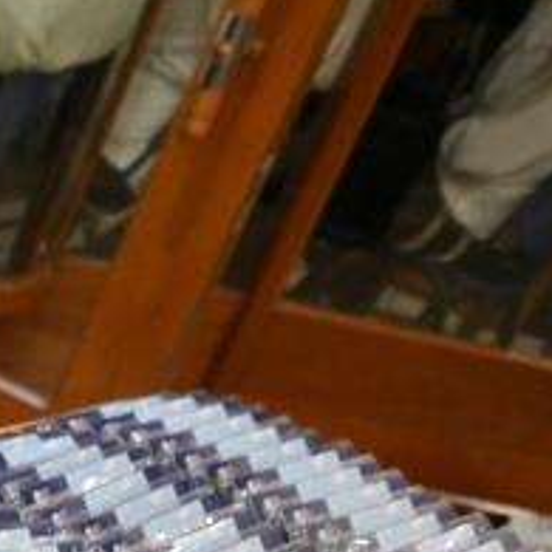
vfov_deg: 15.0
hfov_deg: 13.0
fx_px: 1930
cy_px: 839
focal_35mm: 107
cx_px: -711
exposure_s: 1/250
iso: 800
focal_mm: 24
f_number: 4
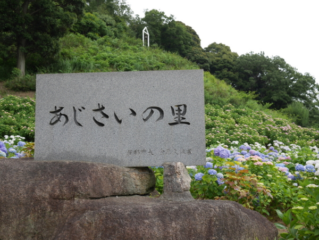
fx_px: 369
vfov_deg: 36.0
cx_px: 160
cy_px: 120
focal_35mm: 40
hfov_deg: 46.8
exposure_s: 1/500
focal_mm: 20
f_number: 3.5
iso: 200
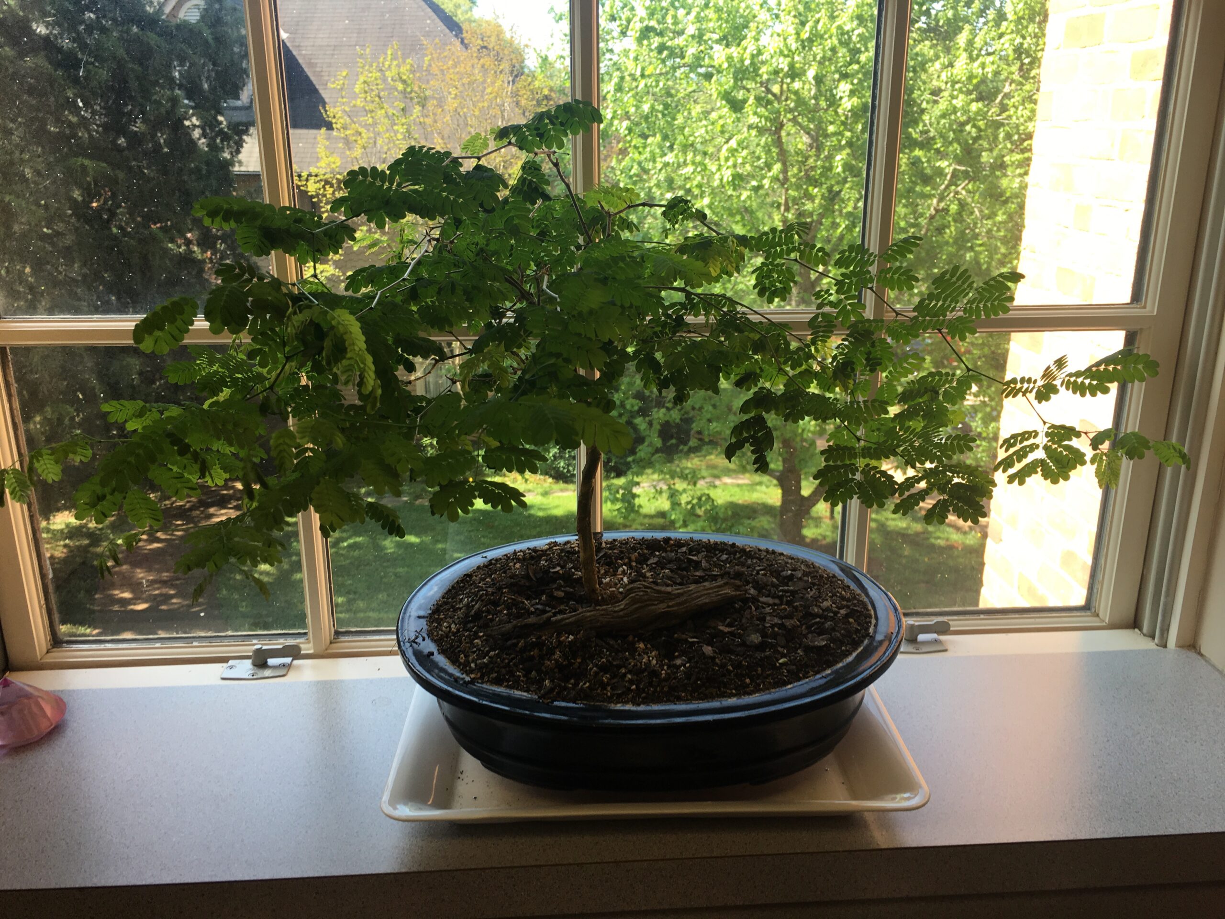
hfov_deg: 61.7
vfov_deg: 48.2
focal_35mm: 29
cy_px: 460
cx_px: 612
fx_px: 1026
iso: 25
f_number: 2.2
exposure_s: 1/139
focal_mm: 4.15
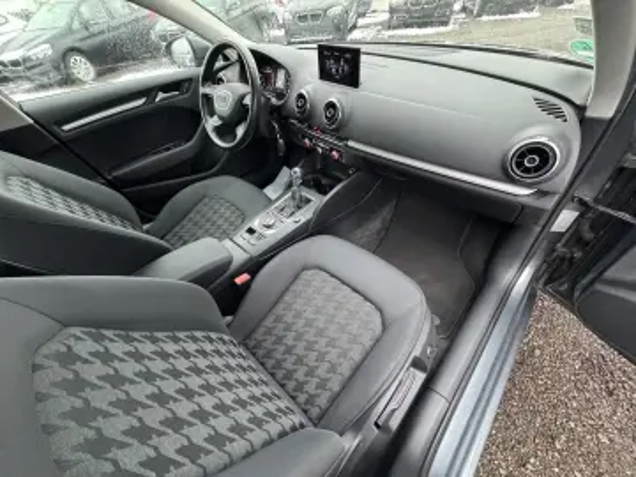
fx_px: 257
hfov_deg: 102.1
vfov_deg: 85.7
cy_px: 238
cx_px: 318
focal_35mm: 14
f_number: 2.2
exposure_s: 1/50
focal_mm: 2.22
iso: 1000
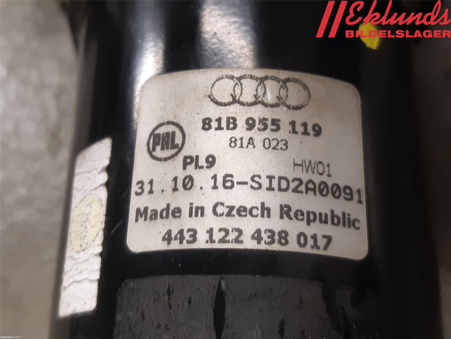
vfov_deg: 53.1
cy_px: 170
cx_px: 226
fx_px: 339
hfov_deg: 67.3
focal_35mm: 26
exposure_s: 1/50
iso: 125
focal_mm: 3.93
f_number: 1.7
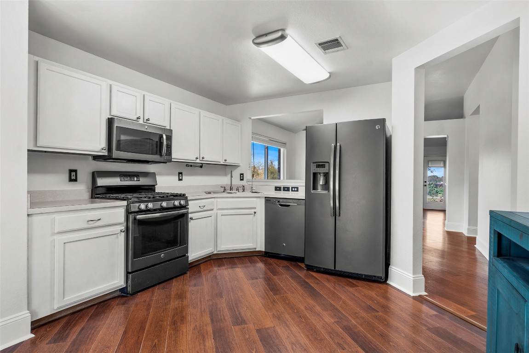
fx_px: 272
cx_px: 264
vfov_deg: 66.0
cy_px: 176
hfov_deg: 88.4
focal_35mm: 18
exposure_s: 4
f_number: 8
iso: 125
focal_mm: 18.5
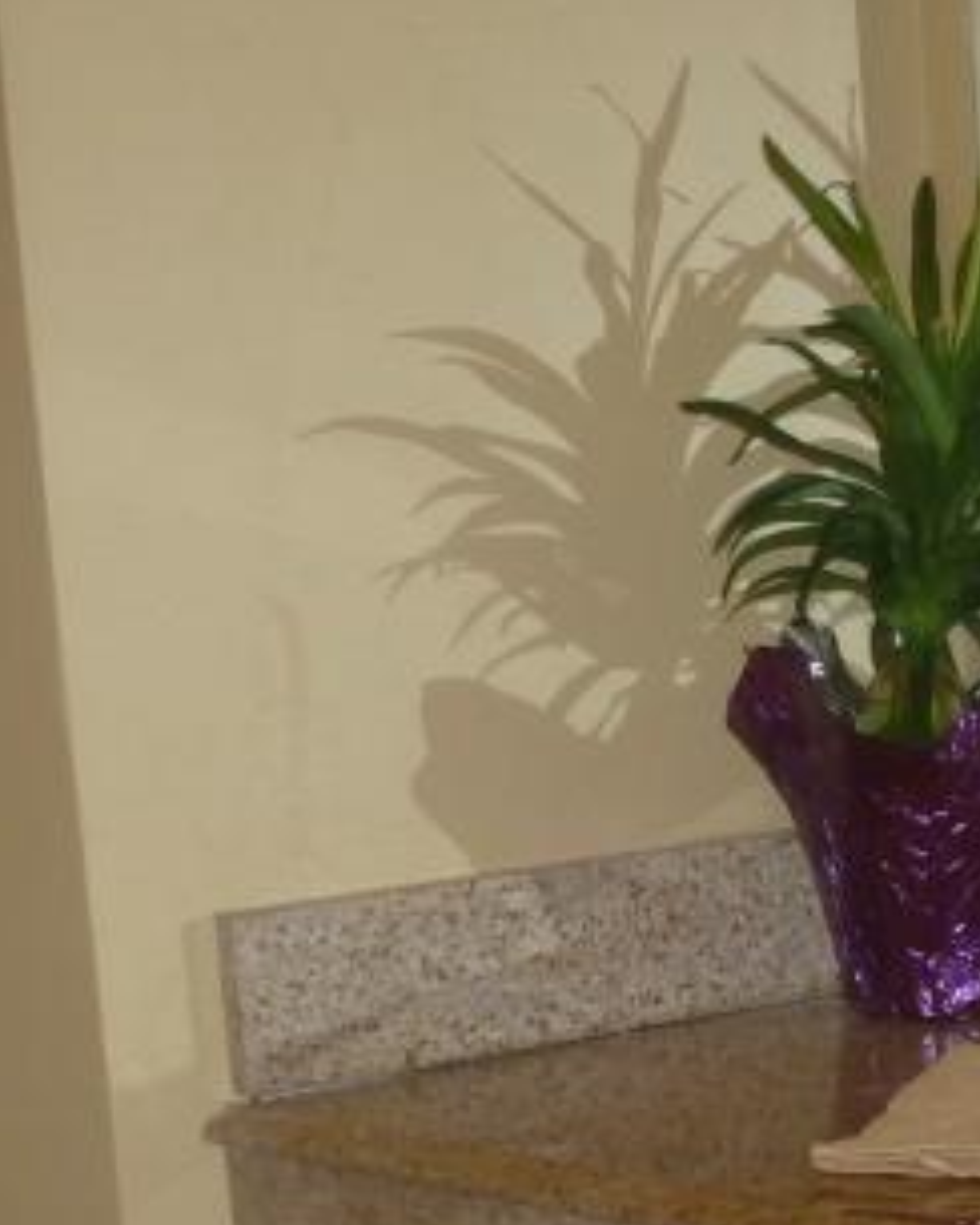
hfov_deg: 12.9
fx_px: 4278
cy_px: 1333
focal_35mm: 118
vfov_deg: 15.9
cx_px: 984
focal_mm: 6.4
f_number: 3.7
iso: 200
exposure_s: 1/60
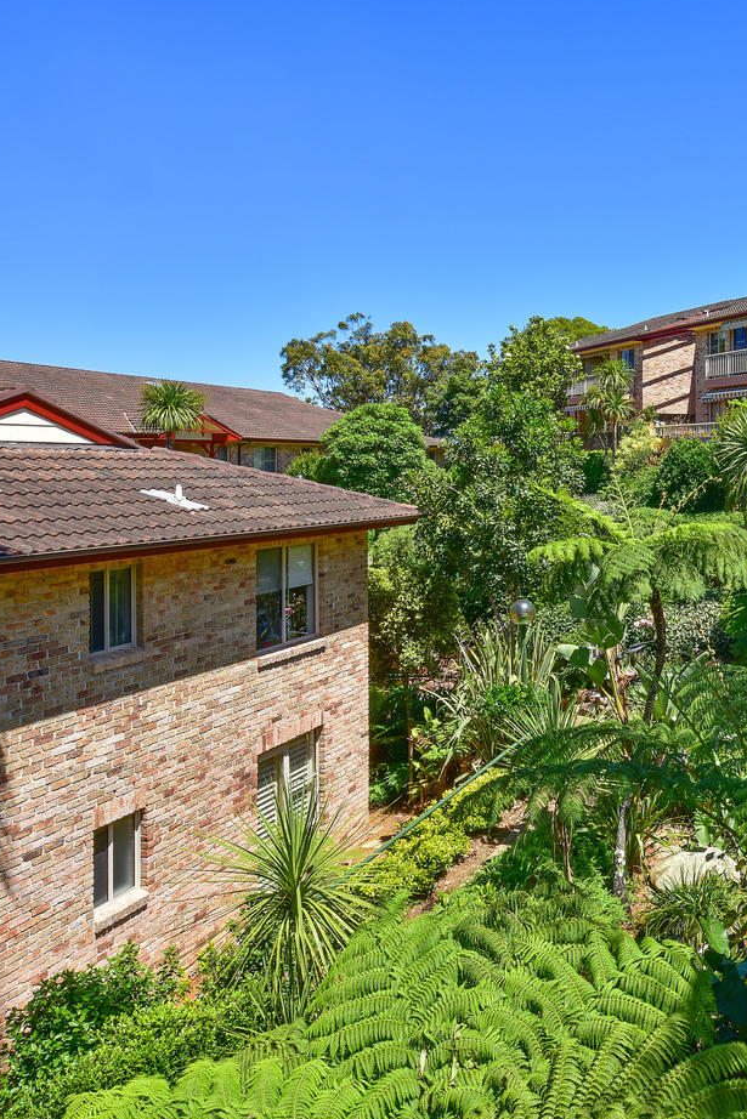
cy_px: 560
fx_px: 964
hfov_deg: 38.9
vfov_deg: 60.3
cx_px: 694
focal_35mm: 31
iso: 100
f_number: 20
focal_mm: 20
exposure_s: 1/30
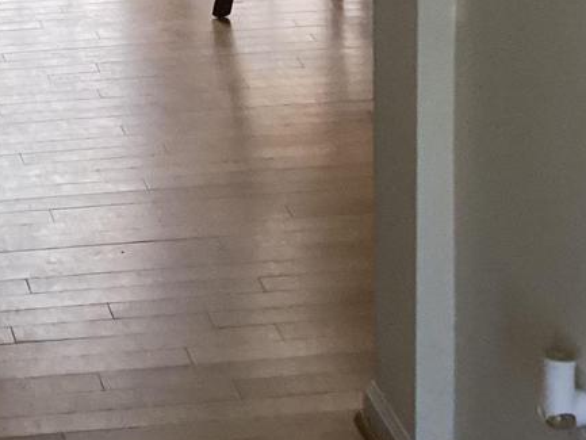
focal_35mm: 103
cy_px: -223
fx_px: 1744
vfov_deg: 13.5
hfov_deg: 18.1
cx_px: -116
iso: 250
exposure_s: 1/50
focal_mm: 3.3
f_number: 2.4
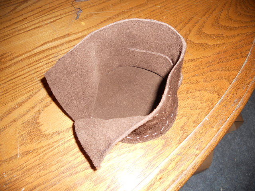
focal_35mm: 27
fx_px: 199
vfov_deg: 51.4
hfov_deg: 65.3
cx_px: 128
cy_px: 96
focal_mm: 4.9
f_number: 3.2
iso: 80
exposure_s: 1/25
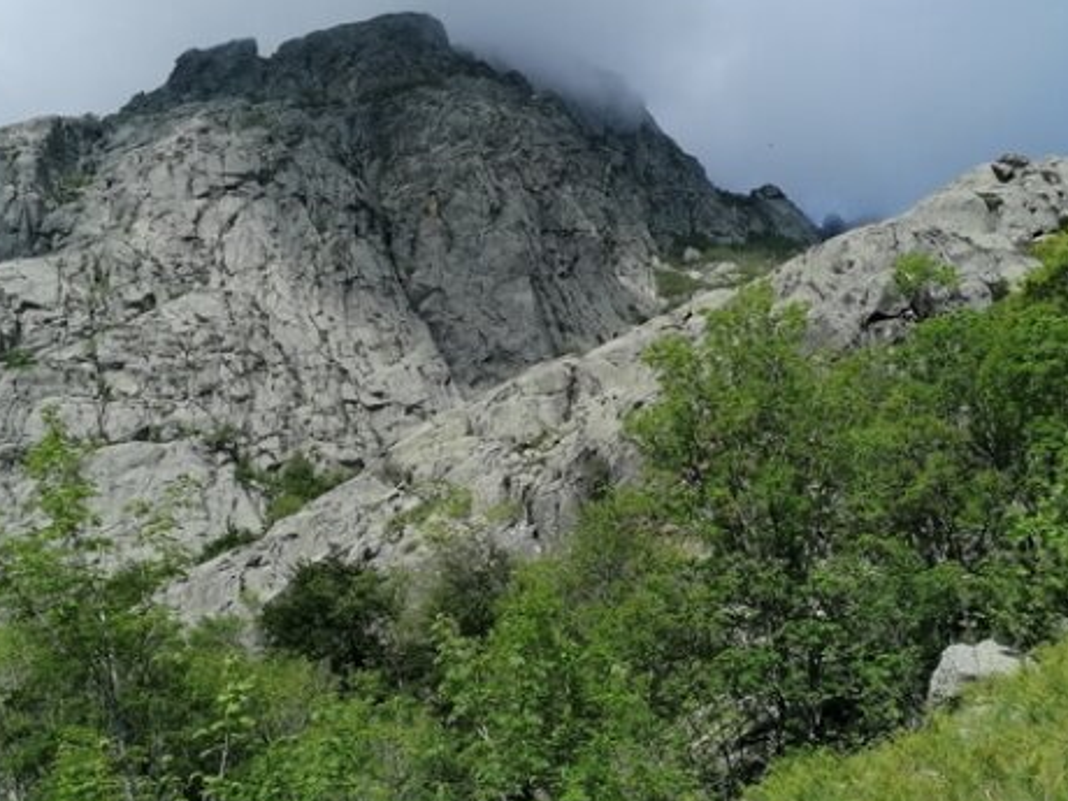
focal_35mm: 47
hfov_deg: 40.4
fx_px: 1450
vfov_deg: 30.8
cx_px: 525
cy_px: 339
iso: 50
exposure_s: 1/1745
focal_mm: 4.75
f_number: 1.8
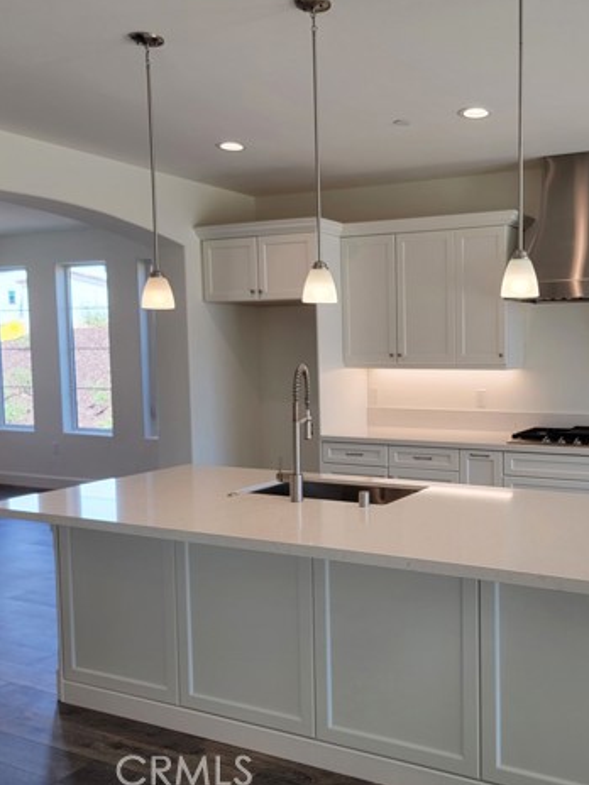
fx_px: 749
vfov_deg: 55.4
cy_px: 392
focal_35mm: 33
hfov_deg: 41.4
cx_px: 459
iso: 32
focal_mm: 6.7
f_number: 1.8
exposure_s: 1/120
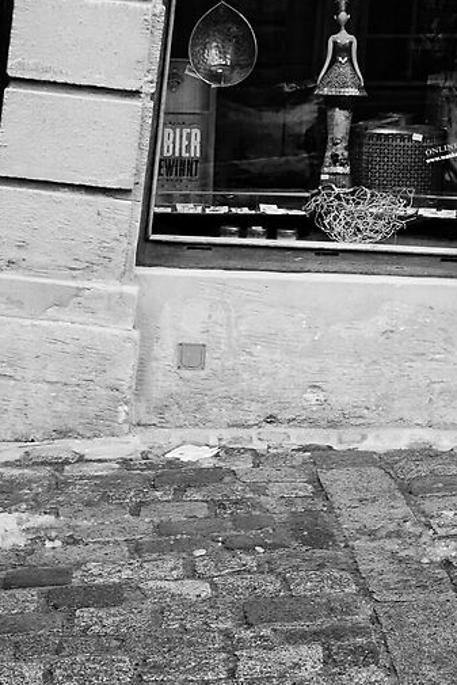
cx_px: 138
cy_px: 100
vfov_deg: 17.7
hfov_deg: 12.0
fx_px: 2169
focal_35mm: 114
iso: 400
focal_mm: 15.9
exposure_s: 1/58
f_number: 5
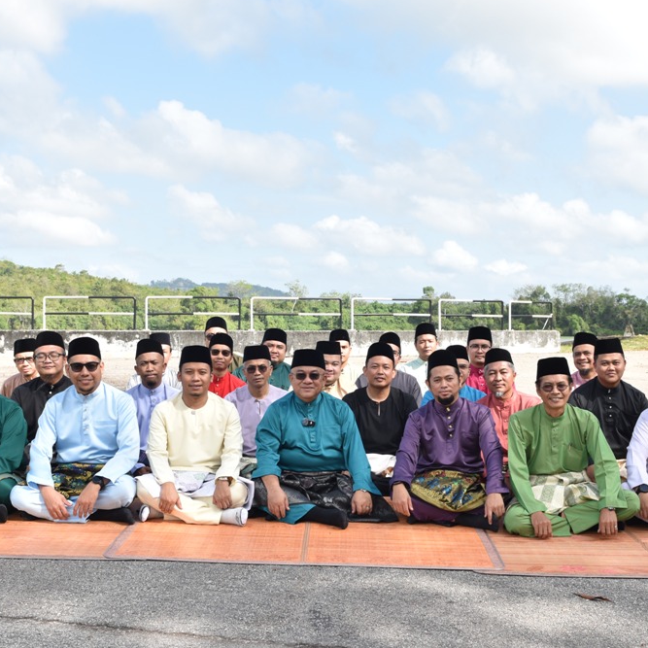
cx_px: 318
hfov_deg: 36.1
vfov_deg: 36.1
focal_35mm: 47
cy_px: 327
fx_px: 995
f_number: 7.1
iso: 200
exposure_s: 1/320
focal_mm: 24
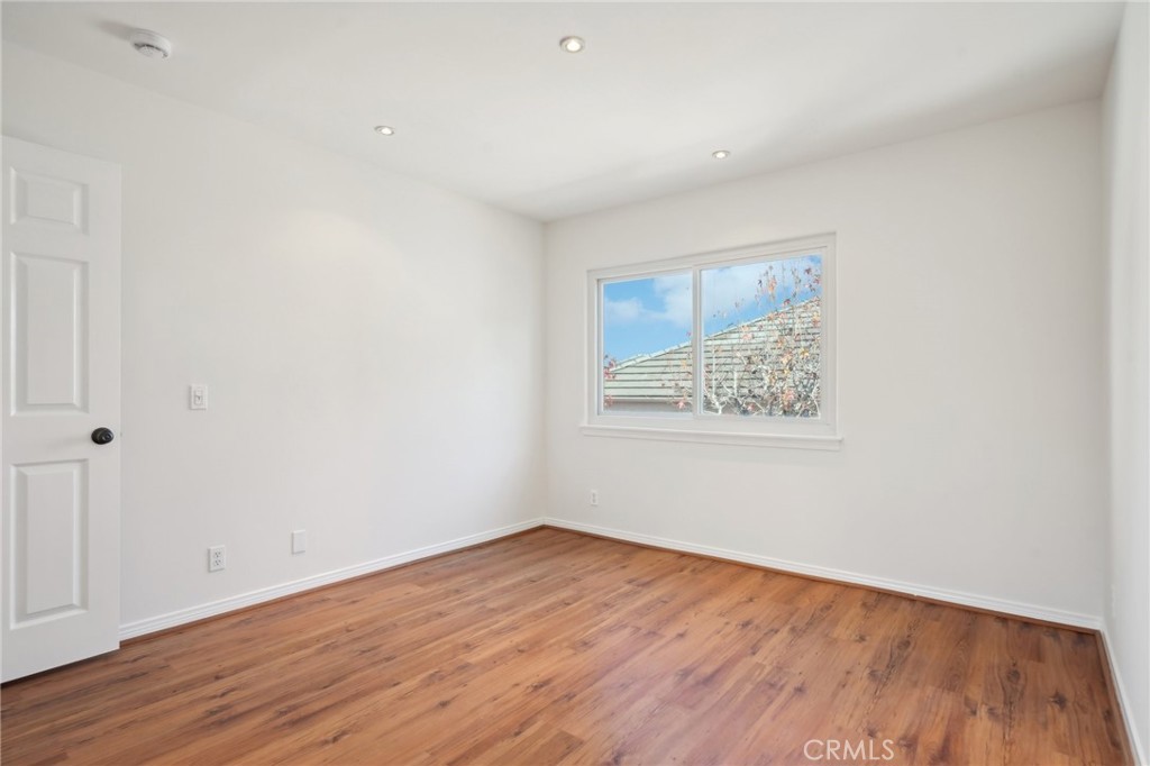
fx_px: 575
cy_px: 383
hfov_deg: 90.0
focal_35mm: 18
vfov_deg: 67.3
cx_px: 575
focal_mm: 18
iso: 400
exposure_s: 1/6
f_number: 8
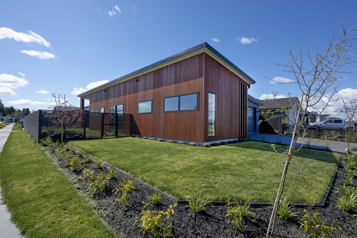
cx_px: 178
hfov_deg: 93.3
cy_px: 119
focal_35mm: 17
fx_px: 169
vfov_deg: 70.5
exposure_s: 1/250
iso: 200
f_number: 9
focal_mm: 17
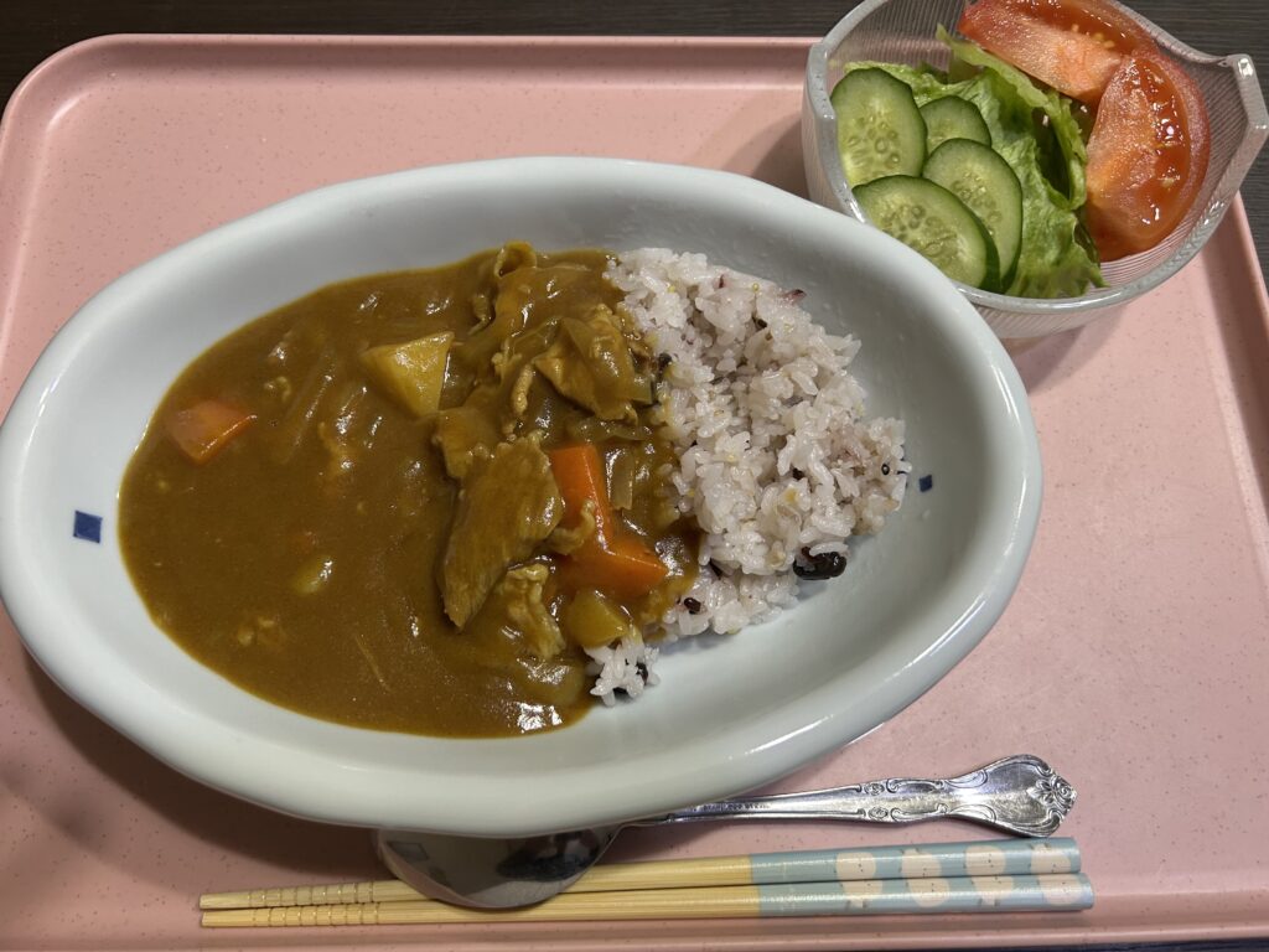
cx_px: 634
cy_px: 476
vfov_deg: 53.1
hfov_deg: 67.3
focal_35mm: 26
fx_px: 953
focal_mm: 5.7
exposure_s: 1/61
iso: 125
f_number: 1.5
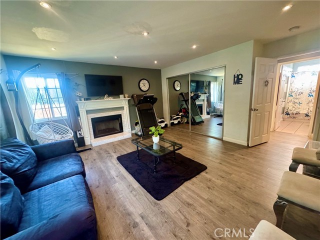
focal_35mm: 14
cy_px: 120
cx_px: 160
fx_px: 129
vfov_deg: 85.7
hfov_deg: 102.1
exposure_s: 1/40
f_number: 2.2
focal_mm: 2.22
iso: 1000
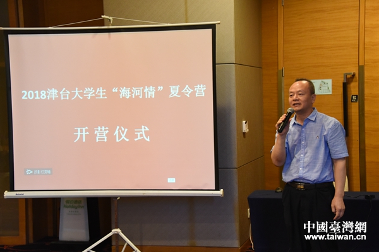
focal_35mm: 68
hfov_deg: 29.7
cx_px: 190
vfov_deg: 20.0
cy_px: 126
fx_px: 716
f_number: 4.8
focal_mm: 68
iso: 5600
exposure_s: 1/80
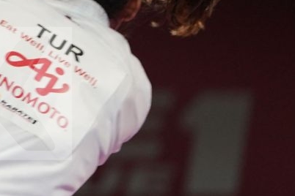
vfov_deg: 1.7
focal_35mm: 824
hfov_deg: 2.5
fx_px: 6752
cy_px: 94
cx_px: -245
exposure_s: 1/1000
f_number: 2.8
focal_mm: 184
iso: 1600
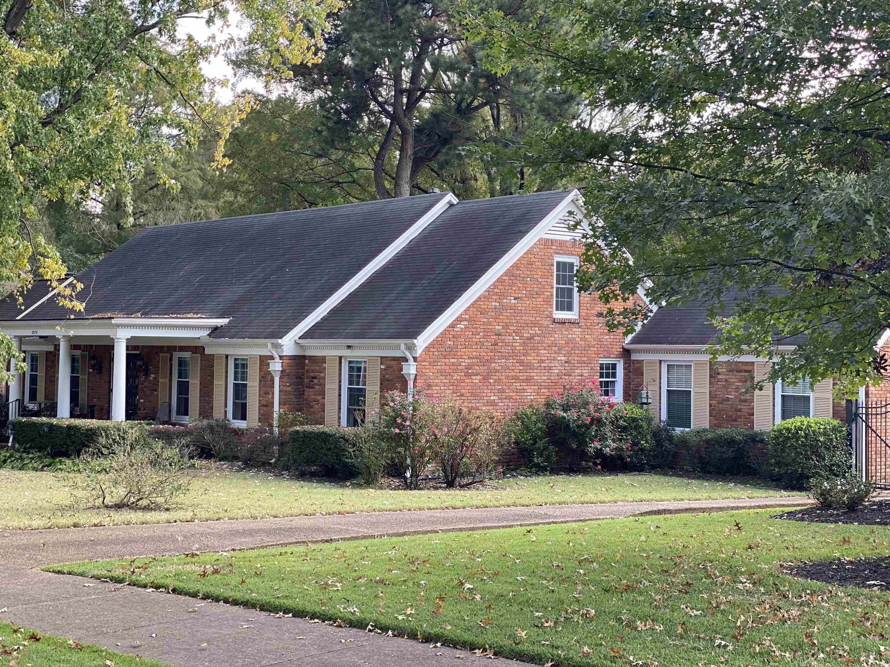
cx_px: 450
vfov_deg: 27.5
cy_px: 328
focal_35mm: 53
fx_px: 1363
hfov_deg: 36.2
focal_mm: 6
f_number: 2
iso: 25
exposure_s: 1/122
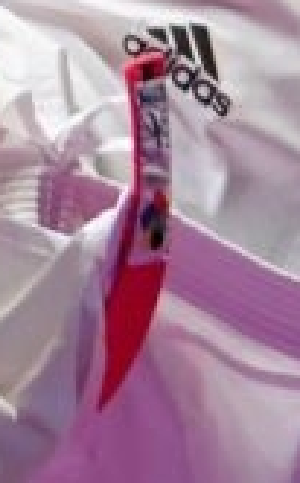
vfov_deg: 1.1
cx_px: -73
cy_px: 32
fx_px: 25945
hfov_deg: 0.7
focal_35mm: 1973
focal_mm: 178
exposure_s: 1/1000
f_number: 2.8
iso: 1600
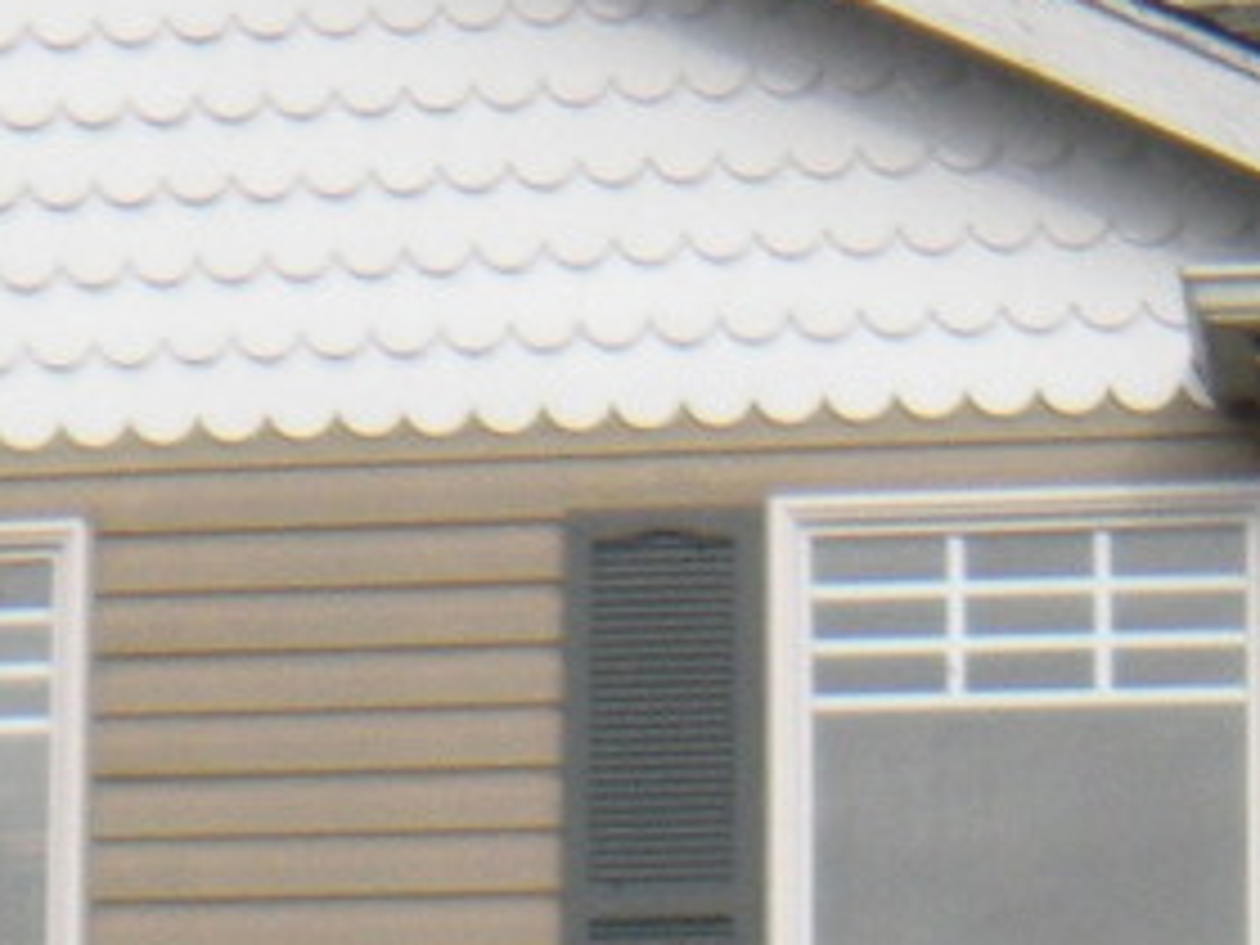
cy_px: 2259
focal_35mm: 225
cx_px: -490
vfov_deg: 6.3
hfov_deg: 8.6
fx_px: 8190
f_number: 3.8
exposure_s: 1/436
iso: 89
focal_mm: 5.9
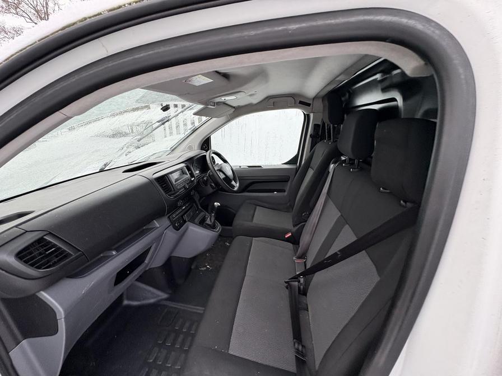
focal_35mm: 14
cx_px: 251
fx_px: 203
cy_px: 188
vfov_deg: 85.7
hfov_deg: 102.1
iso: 125
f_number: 2.2
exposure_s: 1/99
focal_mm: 2.22
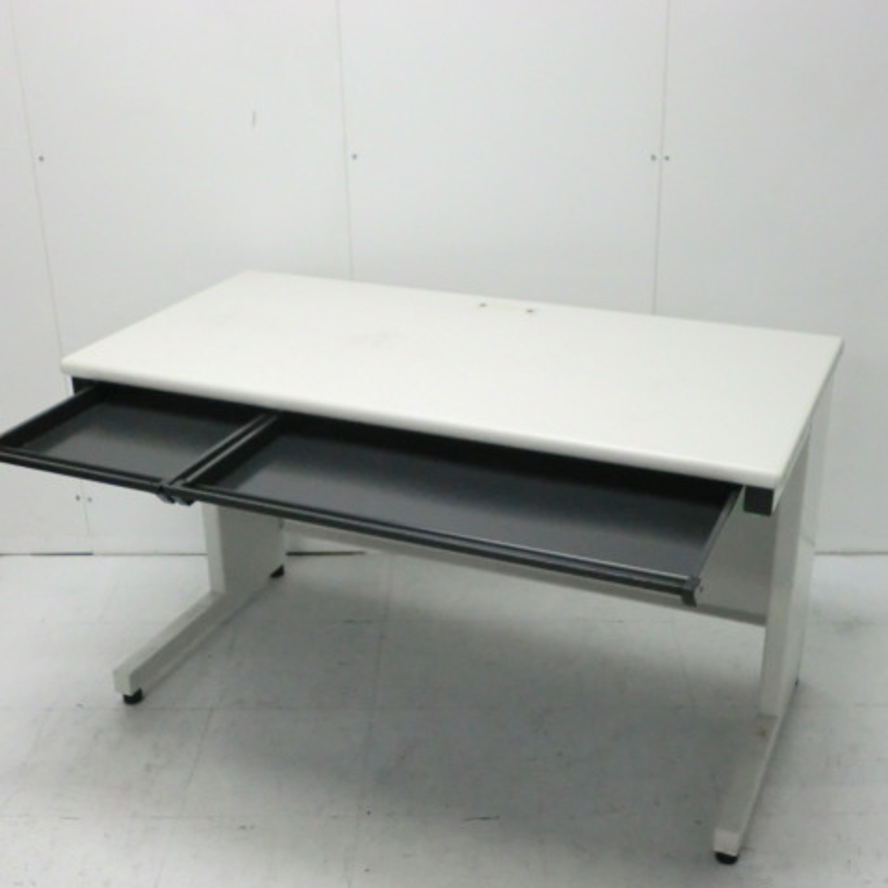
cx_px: 461
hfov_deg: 37.5
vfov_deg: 37.6
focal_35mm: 45
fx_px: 1306
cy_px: 444
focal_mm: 6.9
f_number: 3.9
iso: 500
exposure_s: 1/60
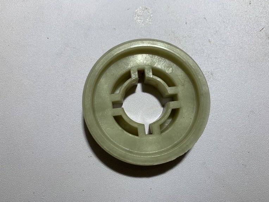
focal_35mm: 26
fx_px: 202
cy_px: 101
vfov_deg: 53.1
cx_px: 134
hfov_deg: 67.3
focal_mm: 4.25
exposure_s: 1/158
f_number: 1.8
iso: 25
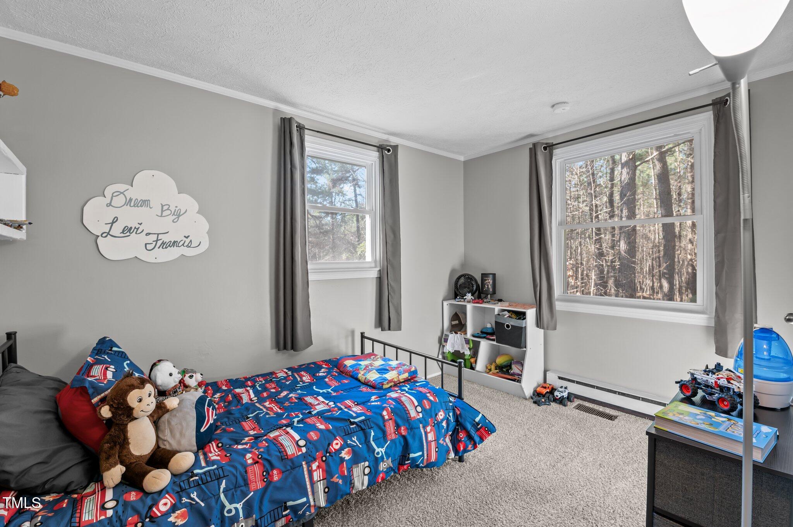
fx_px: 330
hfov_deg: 100.4
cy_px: 264
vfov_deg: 77.2
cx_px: 396
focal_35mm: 15
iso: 400
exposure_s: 1/3
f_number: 6.3
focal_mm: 15
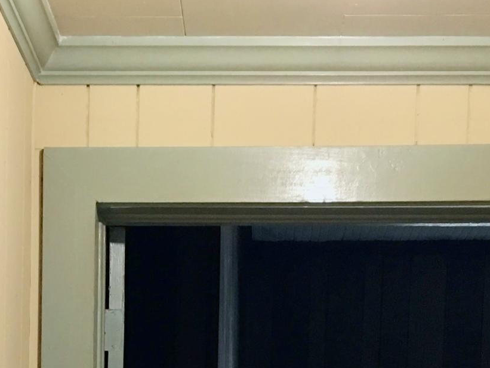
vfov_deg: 12.8
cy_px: 640
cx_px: 109
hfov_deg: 18.4
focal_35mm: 106
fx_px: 1501
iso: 64
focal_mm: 4.15
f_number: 2.2
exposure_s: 1/15
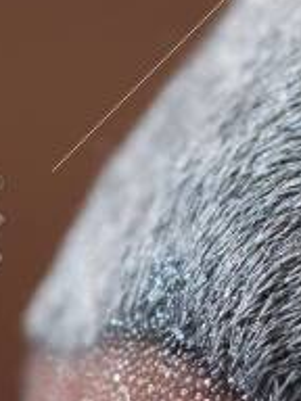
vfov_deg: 1.9
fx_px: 11898
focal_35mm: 1026
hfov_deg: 1.4
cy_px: 244
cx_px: 274
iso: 200
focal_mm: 105
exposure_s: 1/500
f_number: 8
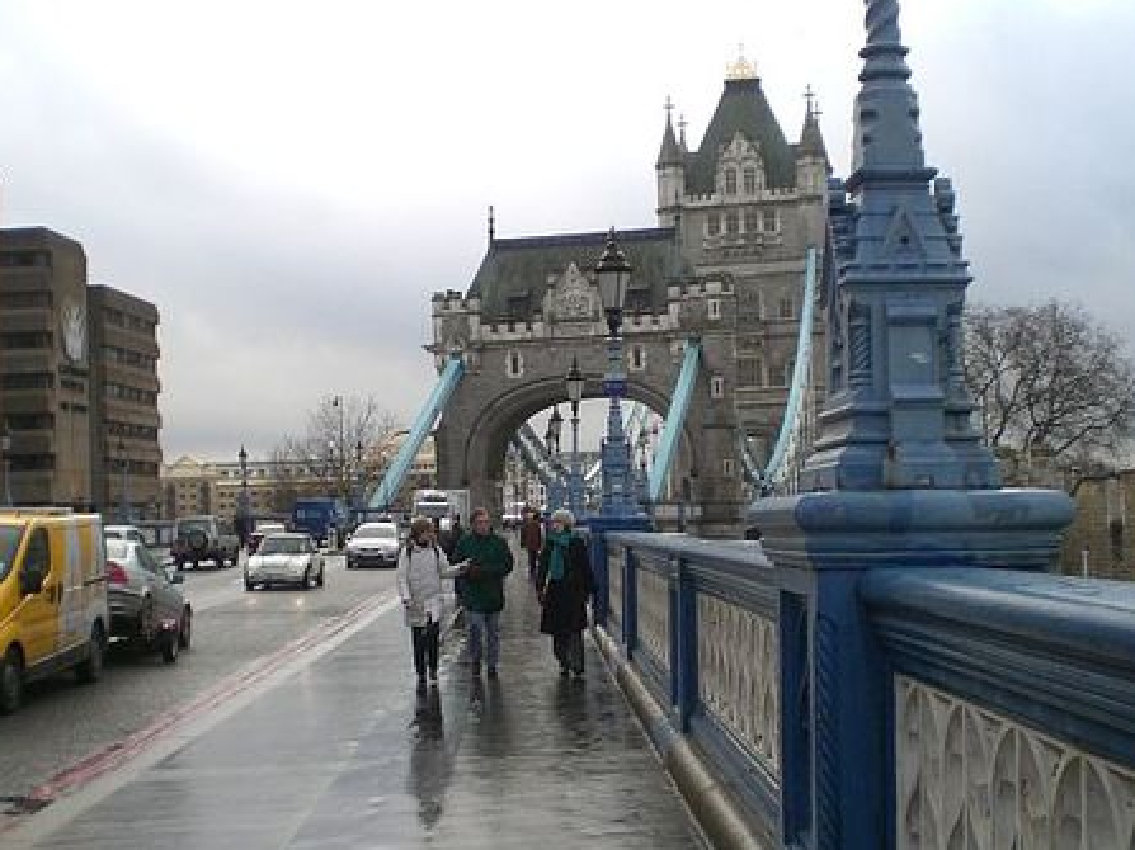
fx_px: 1639
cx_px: 536
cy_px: 542
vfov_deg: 29.0
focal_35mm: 50
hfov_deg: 38.2
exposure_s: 1/160
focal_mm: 6.3
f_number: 3.1
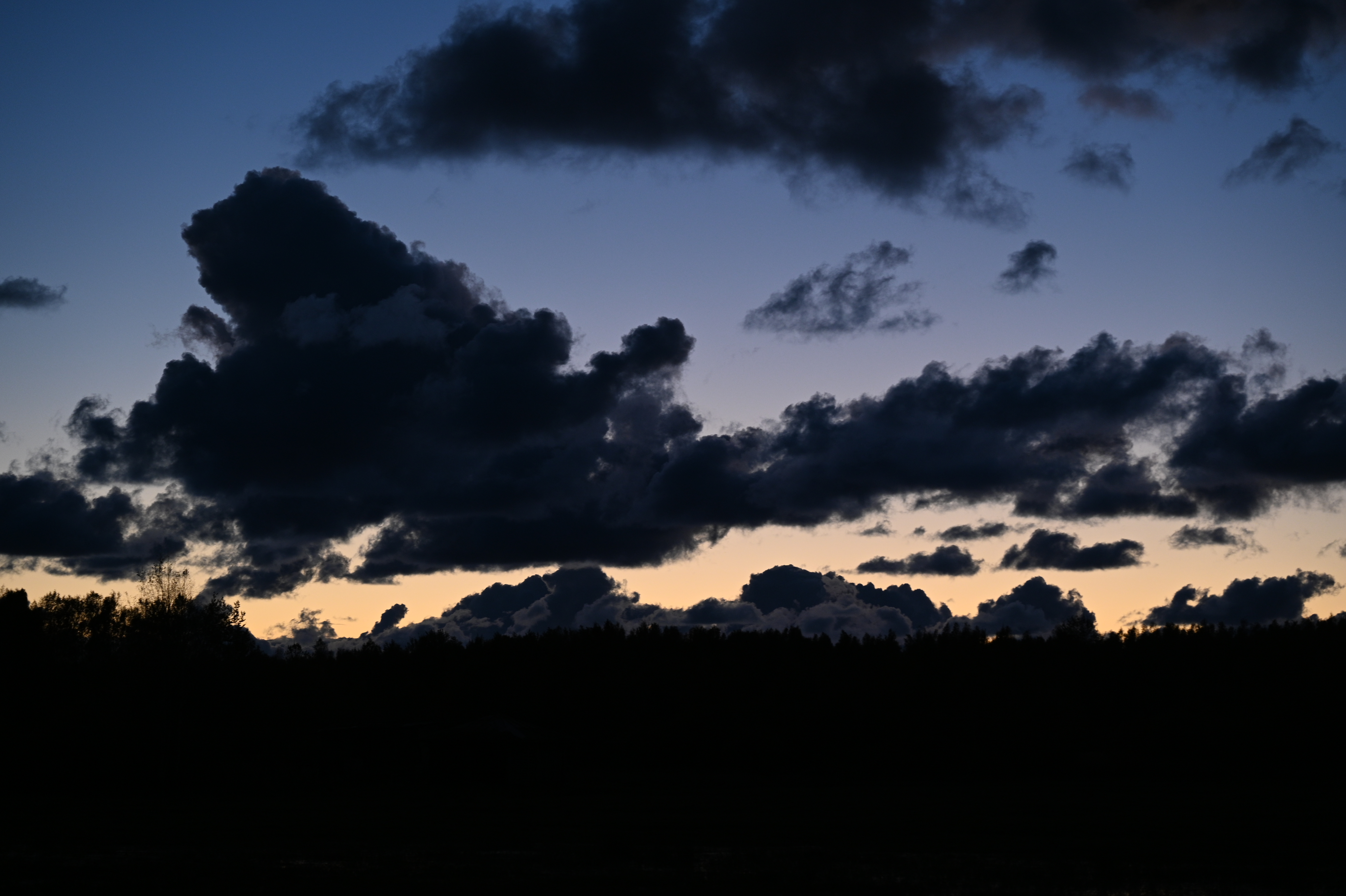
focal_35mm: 82
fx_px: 3064
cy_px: 448
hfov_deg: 24.8
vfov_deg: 16.6
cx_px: 673
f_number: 4
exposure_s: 1/100
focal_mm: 82
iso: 500
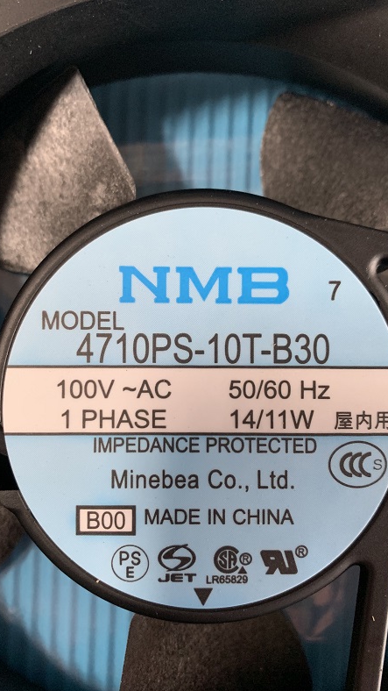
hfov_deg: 40.2
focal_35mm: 29
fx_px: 531
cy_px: 353
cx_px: 185
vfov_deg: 66.1
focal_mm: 4.25
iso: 250
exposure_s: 1/60
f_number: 1.8
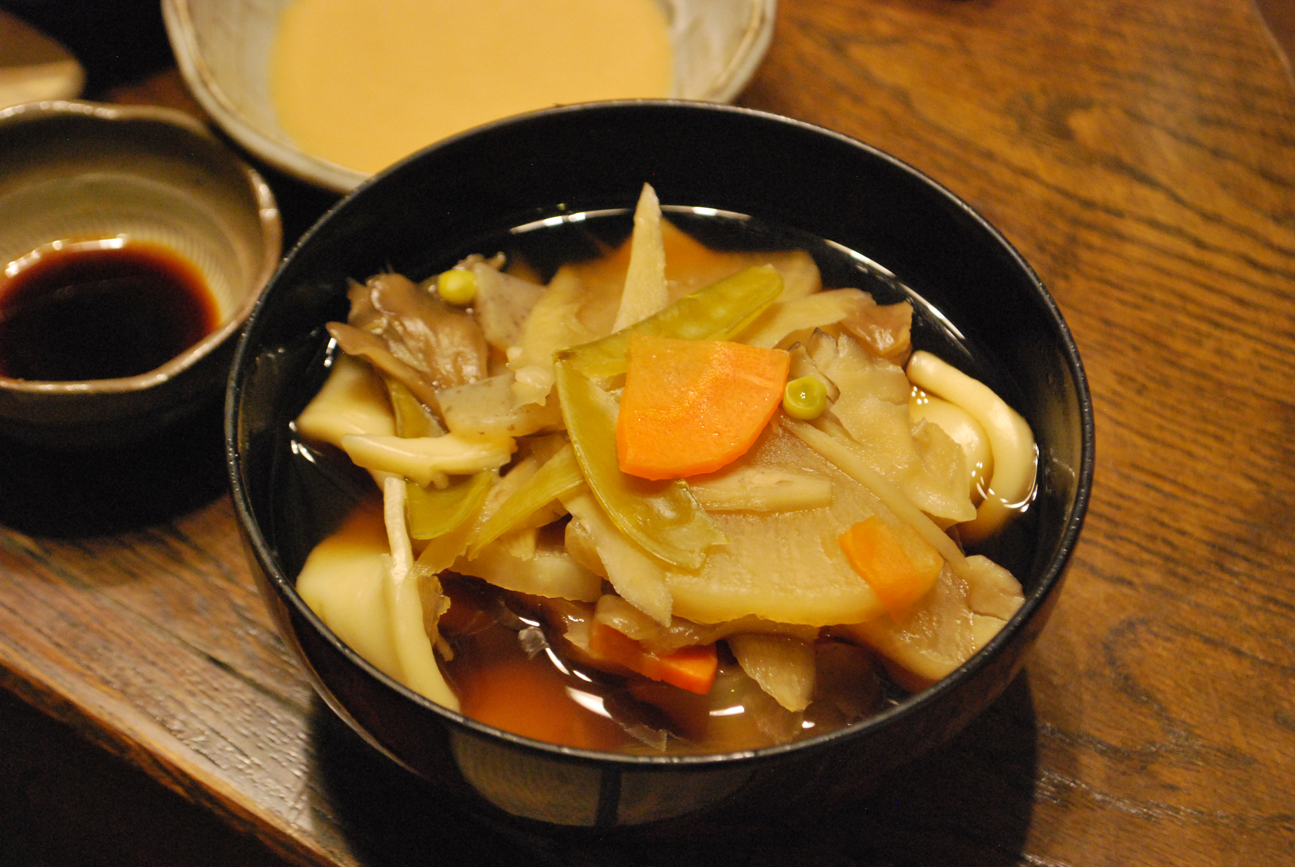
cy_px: 434
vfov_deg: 16.6
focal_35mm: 82
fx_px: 2971
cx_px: 648
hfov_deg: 24.6
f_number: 5.6
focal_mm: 55
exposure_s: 1/8
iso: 1600
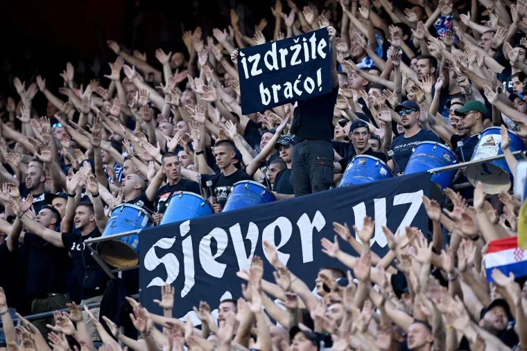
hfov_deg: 5.2
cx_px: 264
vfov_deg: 3.4
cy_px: 176
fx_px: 5856
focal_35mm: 400
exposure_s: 1/400
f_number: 4
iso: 2500
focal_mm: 400
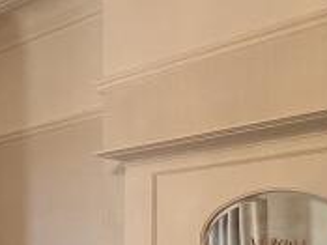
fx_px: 717
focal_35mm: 76
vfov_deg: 18.8
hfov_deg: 22.3
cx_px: -127
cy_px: 254
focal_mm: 1.57
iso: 64
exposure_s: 1/100
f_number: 1.8
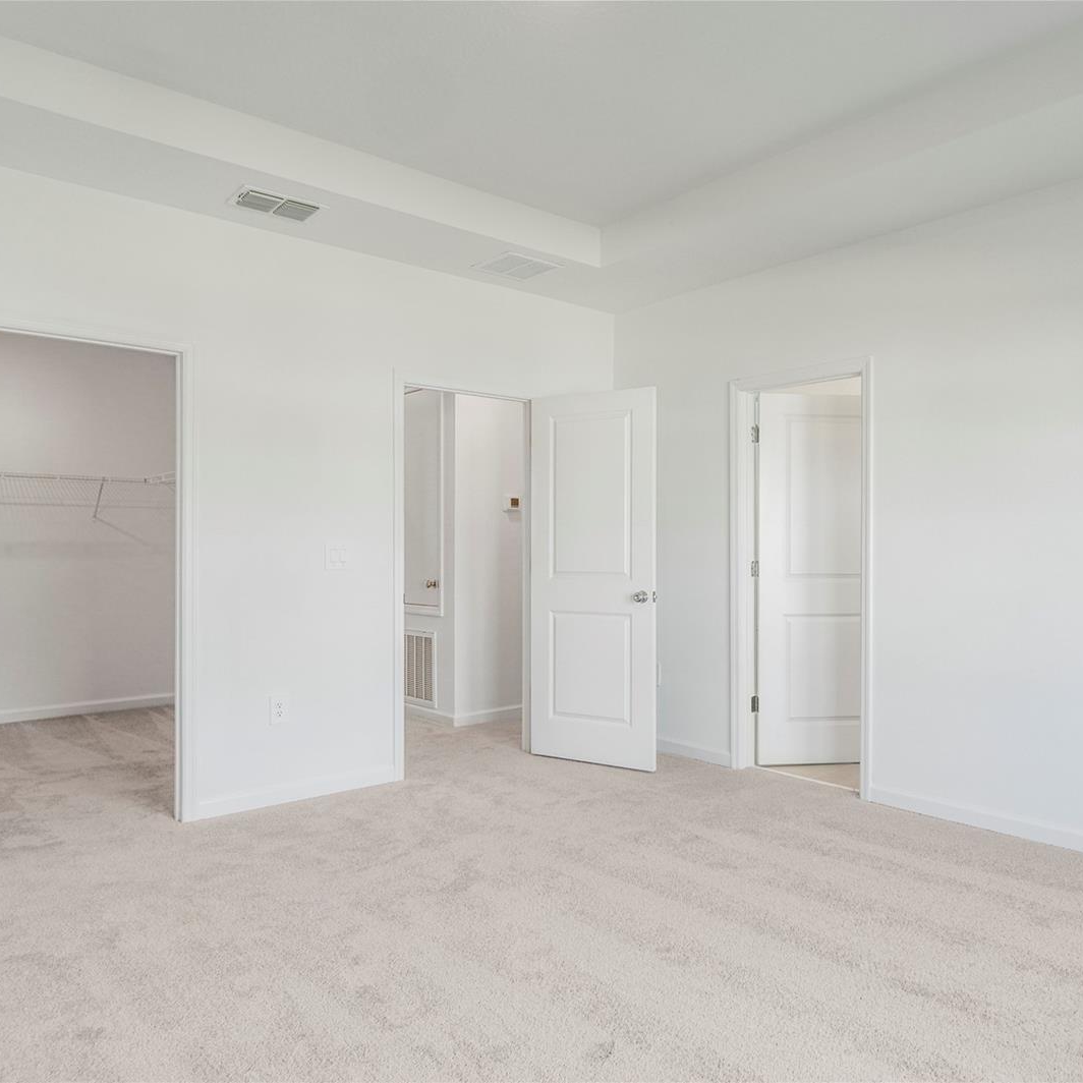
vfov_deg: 67.3
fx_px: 814
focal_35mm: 23
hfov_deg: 66.5
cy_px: 542
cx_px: 656
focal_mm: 12
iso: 100
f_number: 2.8
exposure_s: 1/60
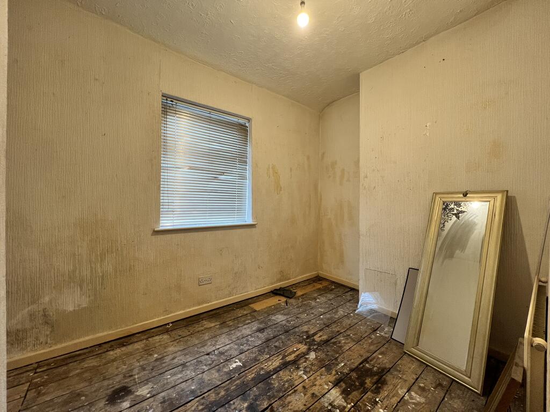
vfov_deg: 89.9
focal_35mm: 13
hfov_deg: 106.2
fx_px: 207
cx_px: 275
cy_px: 206
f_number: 1.8
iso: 200
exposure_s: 1/100
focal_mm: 1.57
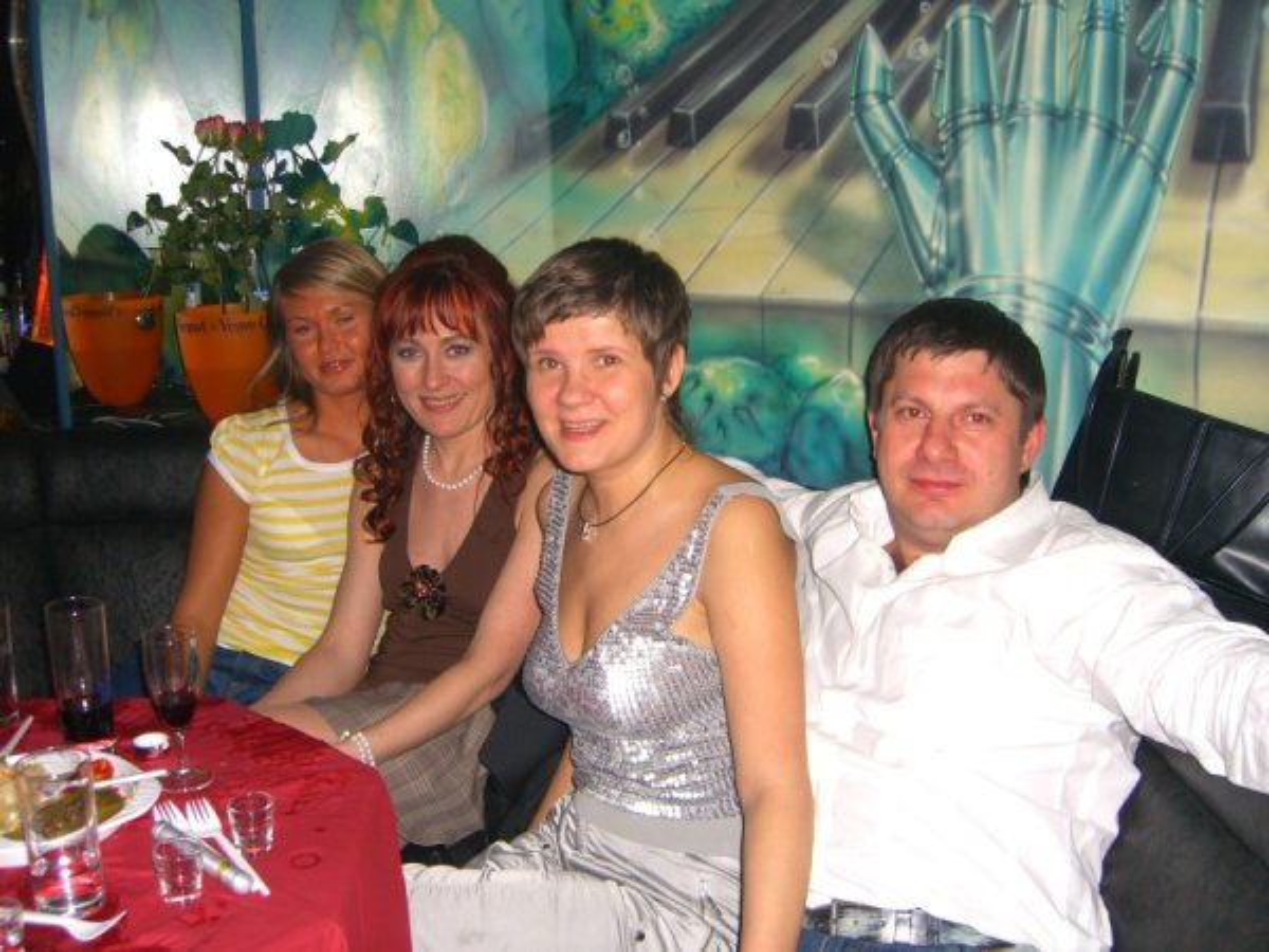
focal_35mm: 38
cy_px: 476
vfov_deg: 37.7
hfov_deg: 49.0
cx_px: 634
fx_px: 1393
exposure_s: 1/60
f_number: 2.8
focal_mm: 7.9
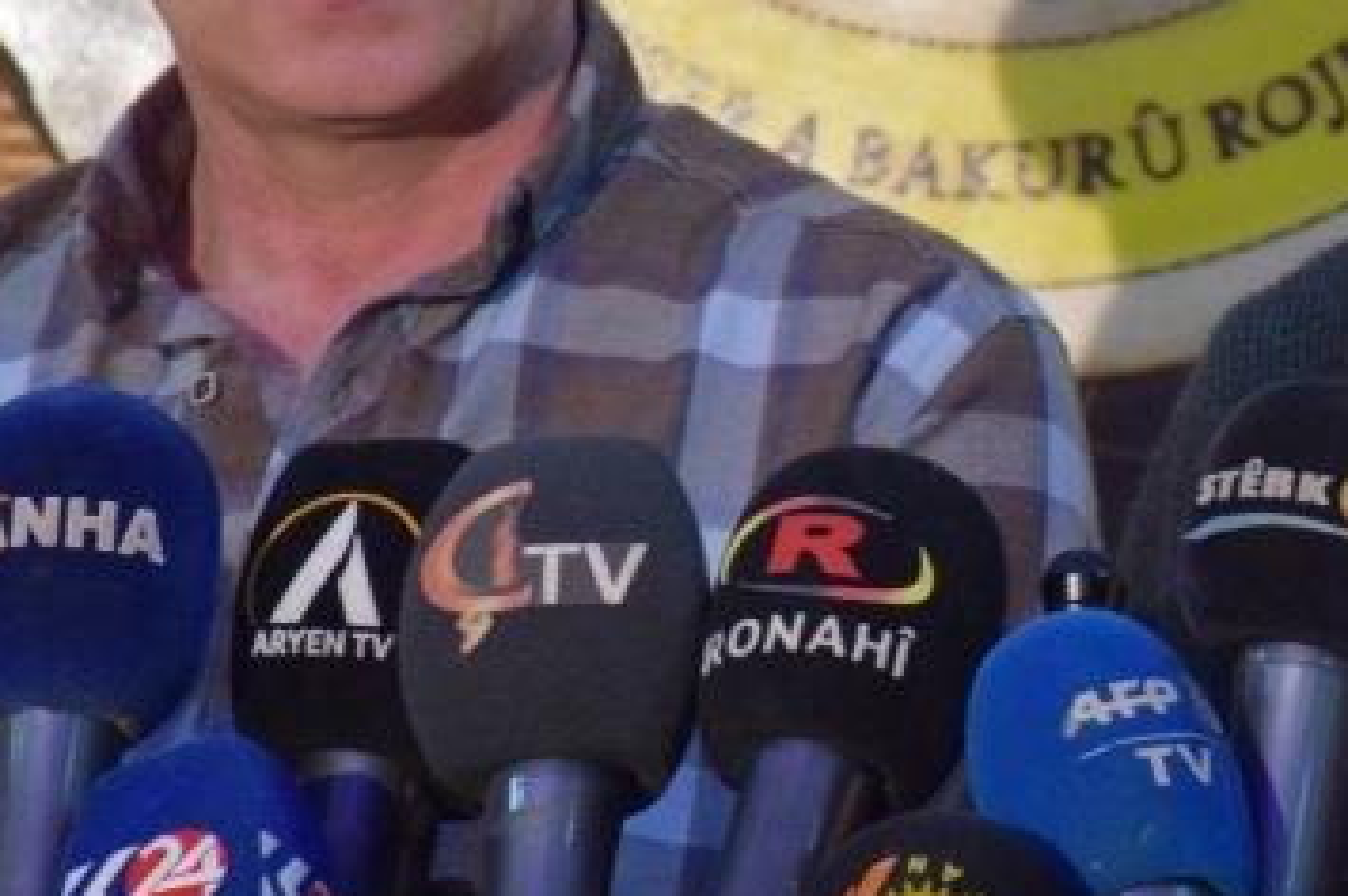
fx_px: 21061
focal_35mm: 563
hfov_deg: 3.7
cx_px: 1208
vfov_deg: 2.4
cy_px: 294
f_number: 5.6
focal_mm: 130
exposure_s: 1/125
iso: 2800
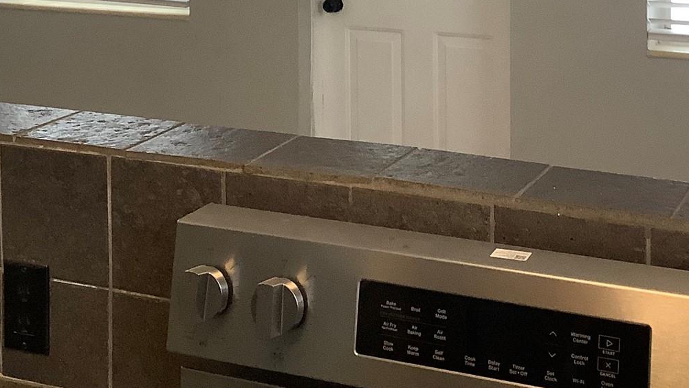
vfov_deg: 16.4
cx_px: 411
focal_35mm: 69
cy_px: -138
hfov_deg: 30.5
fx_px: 1261
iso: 125
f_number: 2.4
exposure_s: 1/60
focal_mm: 3.3
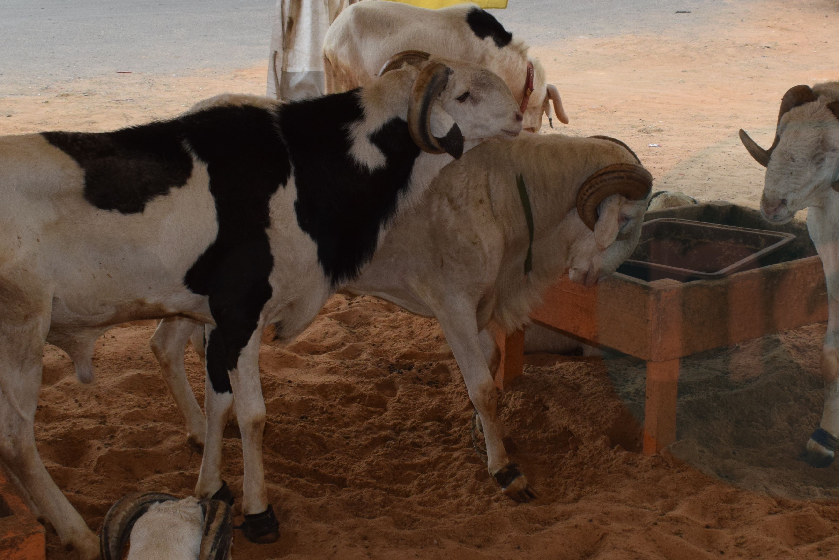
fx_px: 1512
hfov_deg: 31.0
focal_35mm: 65
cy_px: 284
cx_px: 483
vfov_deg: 21.0
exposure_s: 1/200
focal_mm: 25
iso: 800
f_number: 16
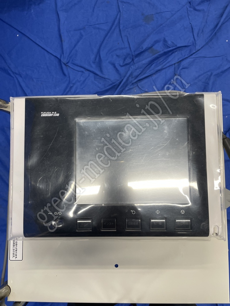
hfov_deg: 53.1
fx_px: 230
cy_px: 153
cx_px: 115
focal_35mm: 26
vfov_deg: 67.3
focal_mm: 4.2
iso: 125
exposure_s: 1/120
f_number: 1.6
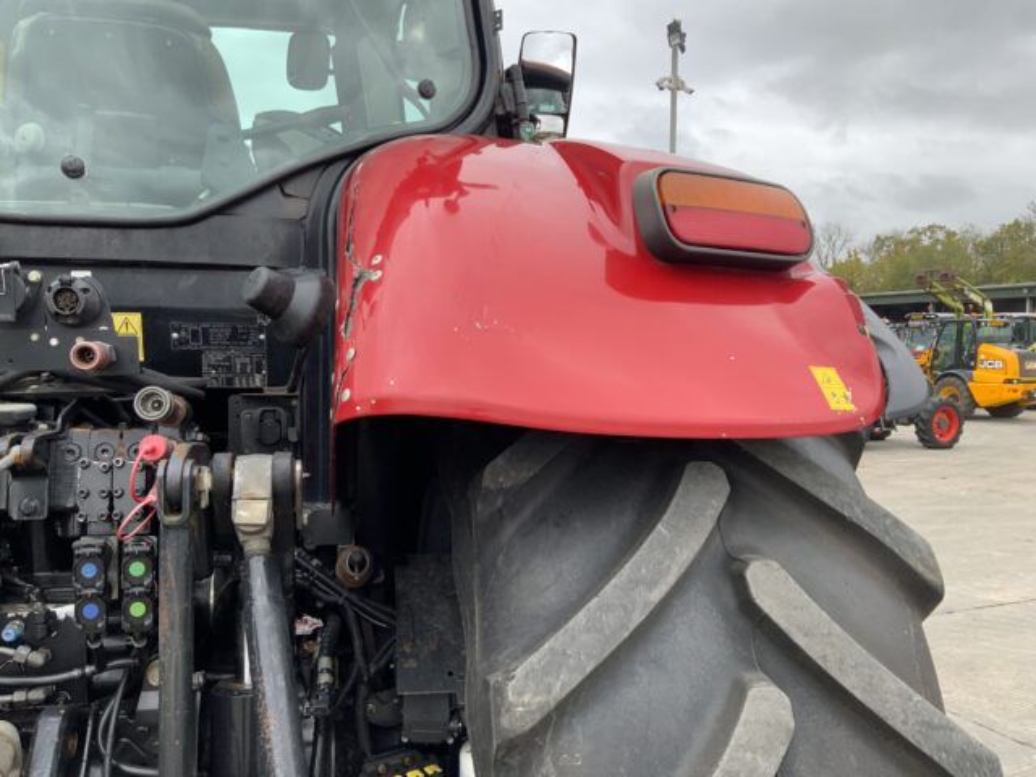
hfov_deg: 61.7
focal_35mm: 29
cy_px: 388
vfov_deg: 48.2
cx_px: 518
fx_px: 868
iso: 50
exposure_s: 1/122
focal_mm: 3
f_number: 1.8
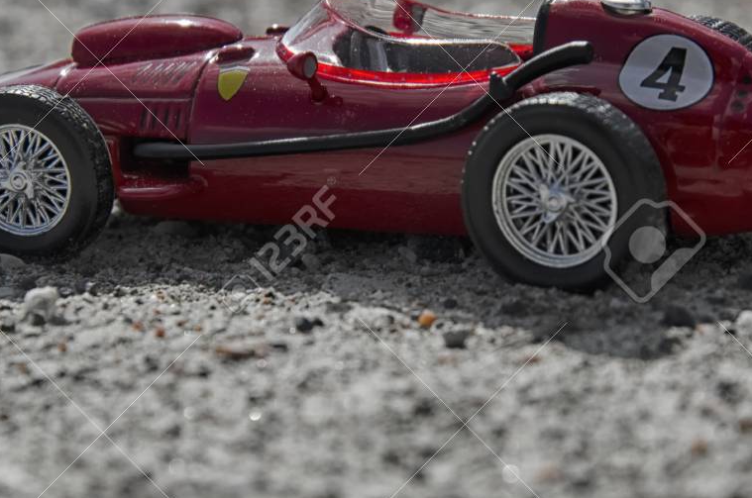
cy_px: 207
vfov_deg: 5.1
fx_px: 5626
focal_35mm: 270
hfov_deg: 7.6
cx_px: 464
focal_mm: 105
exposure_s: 1/400
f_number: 10
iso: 100
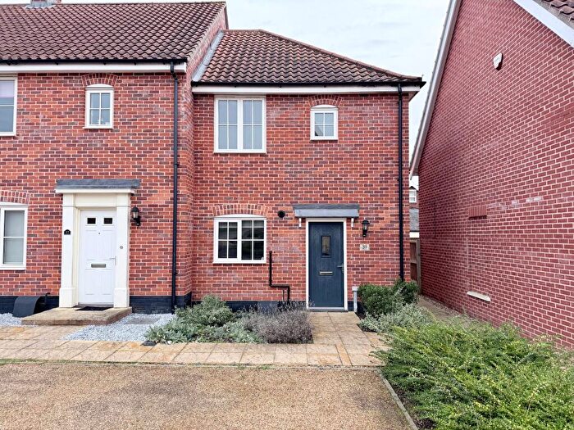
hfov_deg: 71.6
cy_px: 215
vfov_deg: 56.8
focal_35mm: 24
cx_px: 287
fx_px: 398
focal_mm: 6.76
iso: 100
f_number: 1.78
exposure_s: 1/772
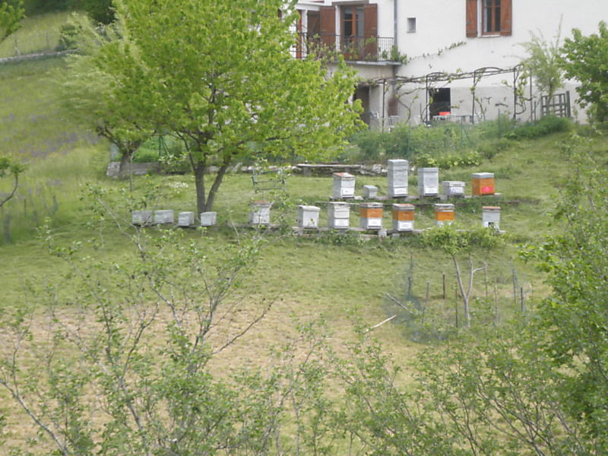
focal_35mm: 130
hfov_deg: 15.2
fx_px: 2283
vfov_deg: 11.4
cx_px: 304
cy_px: 228
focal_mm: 23.5
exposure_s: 1/125
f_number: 6.5
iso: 125
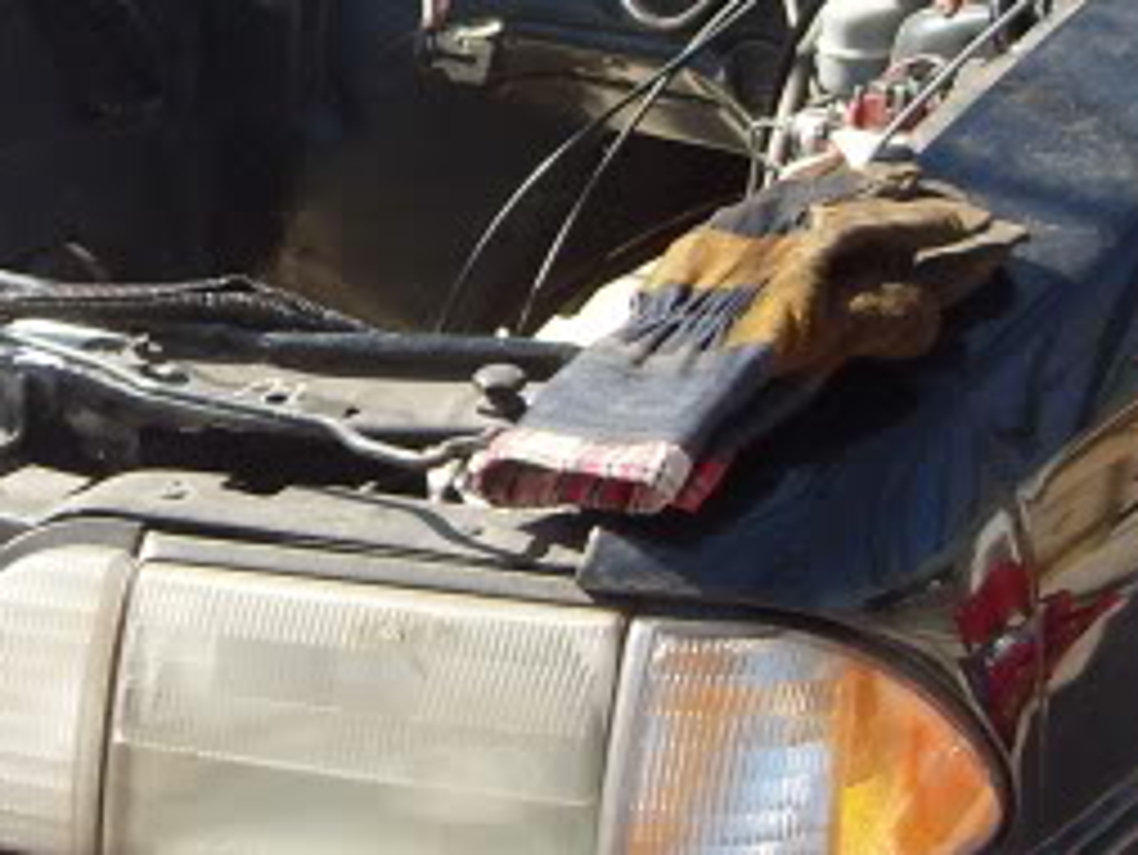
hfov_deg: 16.8
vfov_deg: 12.6
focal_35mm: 117
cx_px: 558
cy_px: 230
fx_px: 3848
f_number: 7
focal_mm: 6.3
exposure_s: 1/90
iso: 80
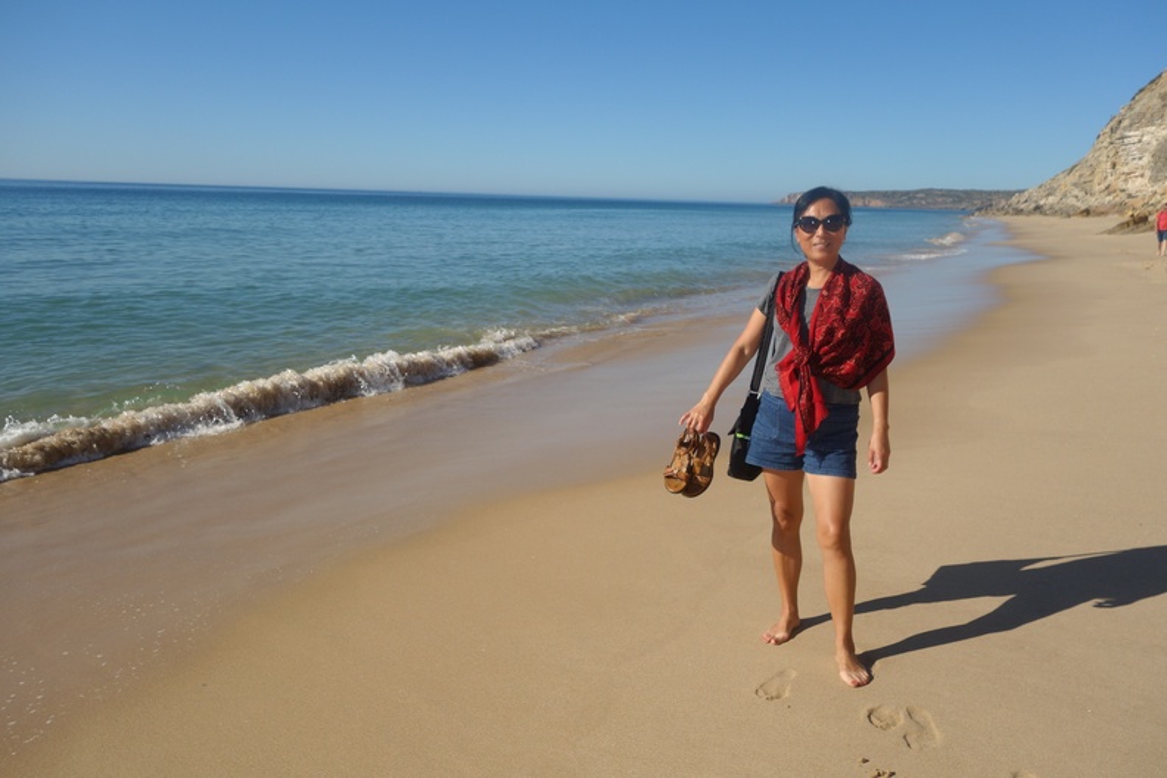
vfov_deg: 46.4
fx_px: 908
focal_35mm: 28
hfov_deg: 65.5
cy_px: 389
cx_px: 584
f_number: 5
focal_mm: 10.4
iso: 125
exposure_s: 1/800
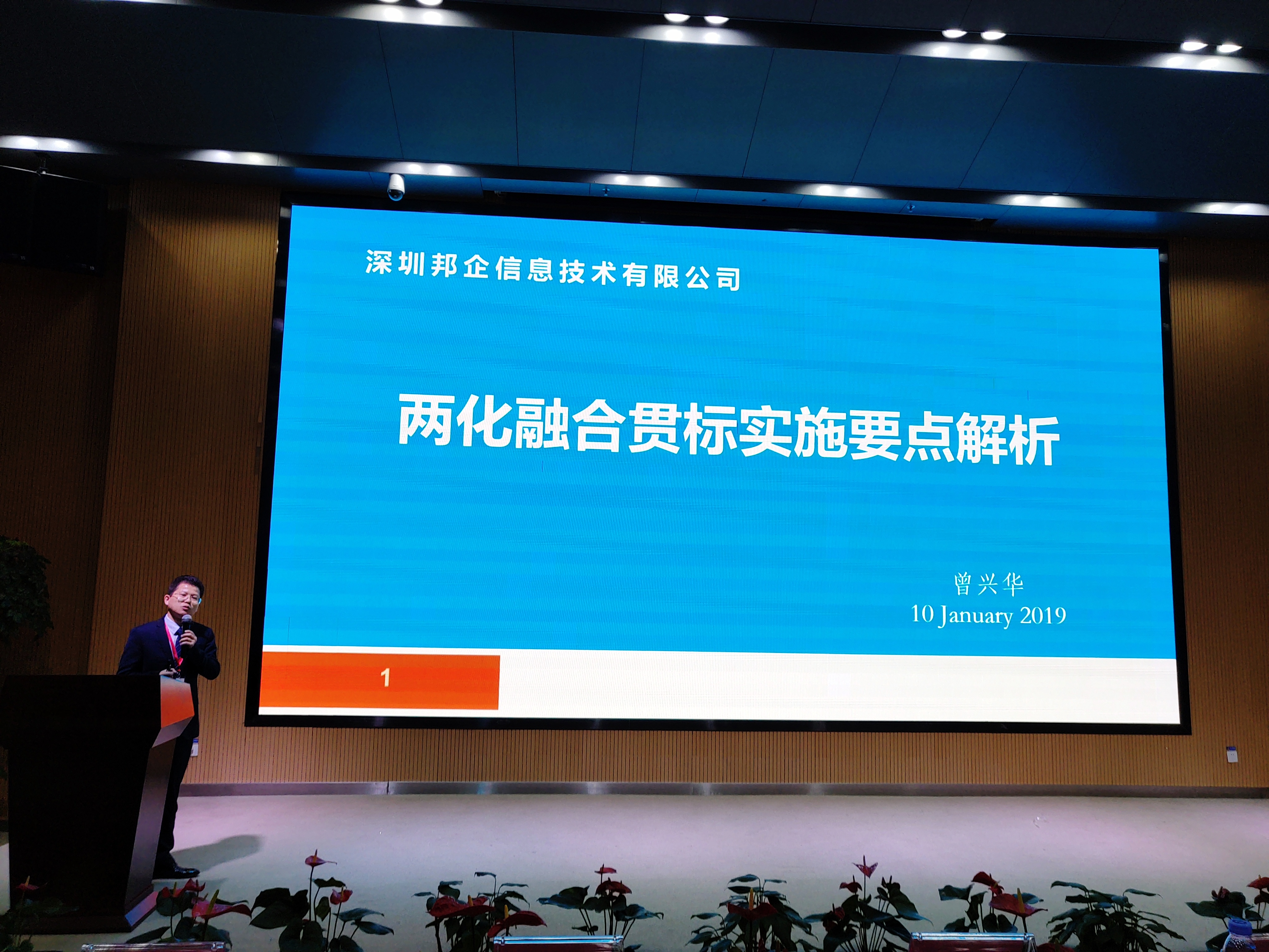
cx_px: 634
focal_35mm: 30
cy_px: 476
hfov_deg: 60.0
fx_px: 1100
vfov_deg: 46.8
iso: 69
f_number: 1.8
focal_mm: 4.35
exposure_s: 1/100
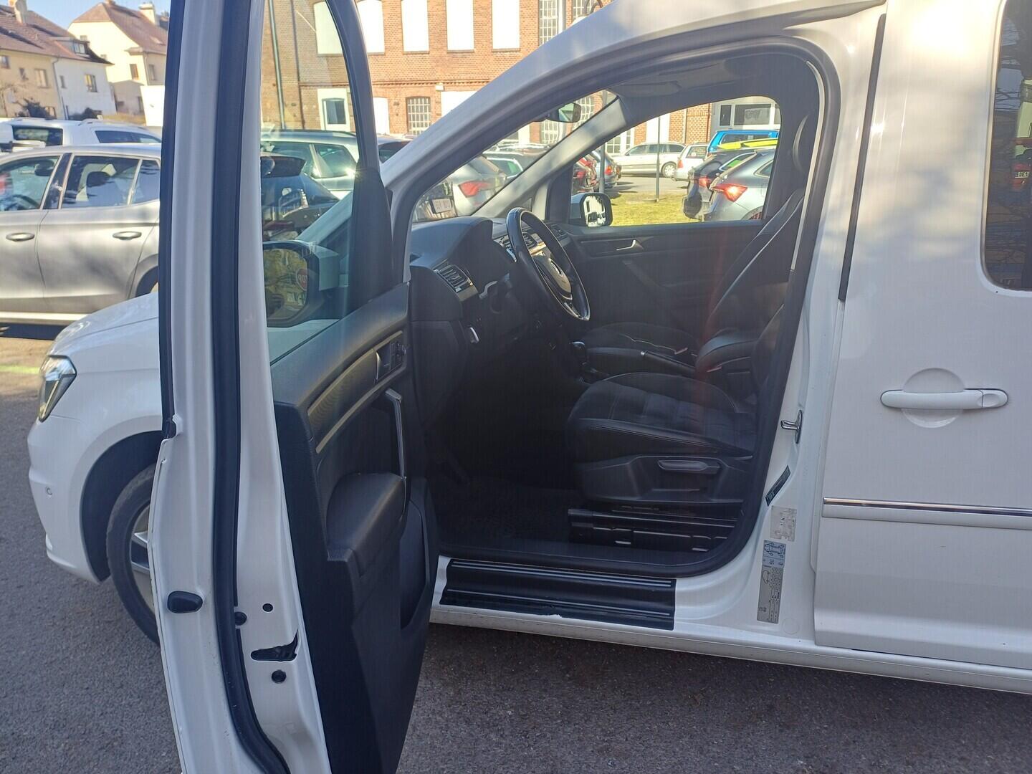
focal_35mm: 25
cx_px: 516
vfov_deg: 54.9
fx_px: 745
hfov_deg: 69.4
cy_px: 387
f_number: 1.8
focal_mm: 4.65
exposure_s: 1/177
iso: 50
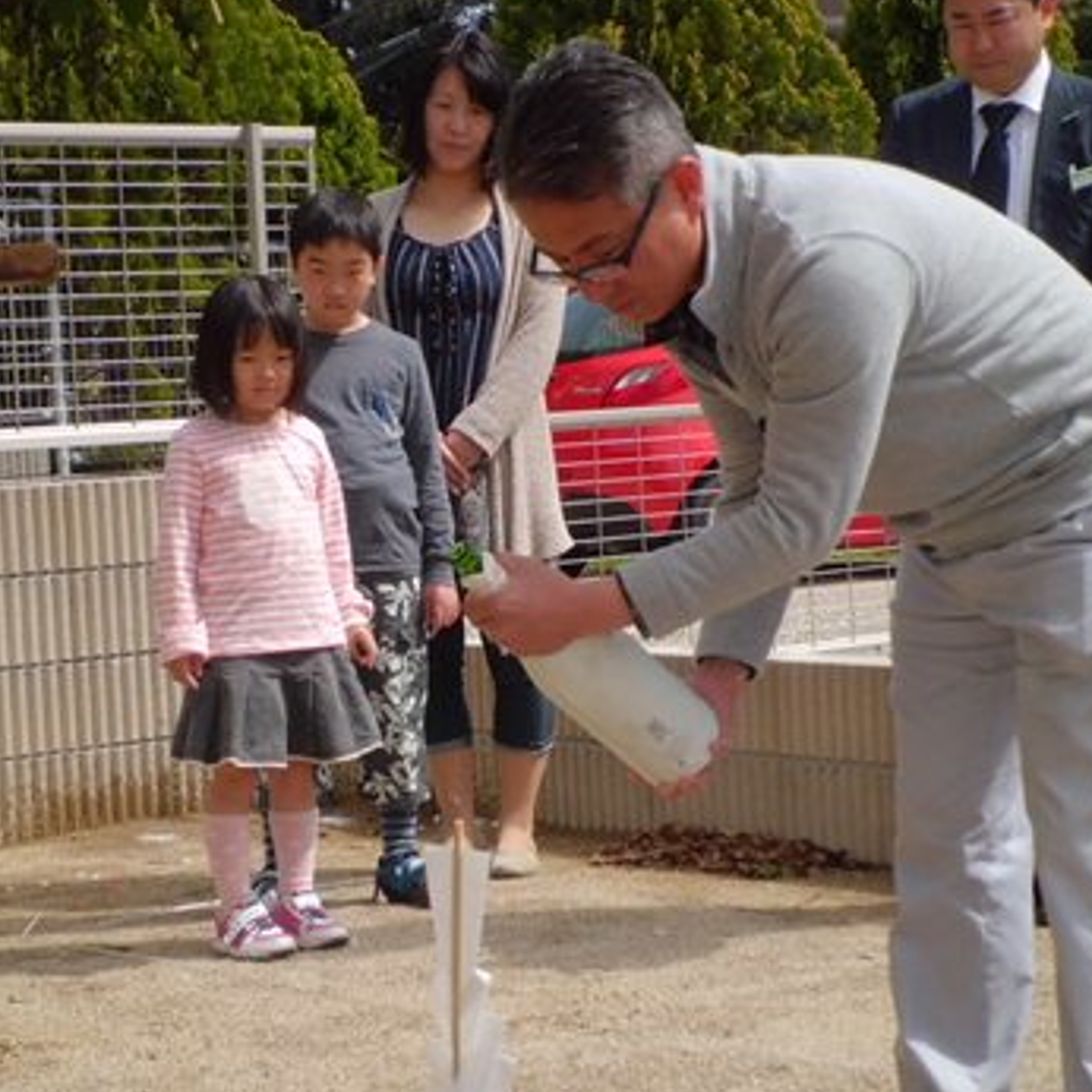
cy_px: 589
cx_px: 533
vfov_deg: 19.5
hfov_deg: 19.5
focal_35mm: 89
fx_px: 3176
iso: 64
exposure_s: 1/800
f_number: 3.9
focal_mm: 10.7
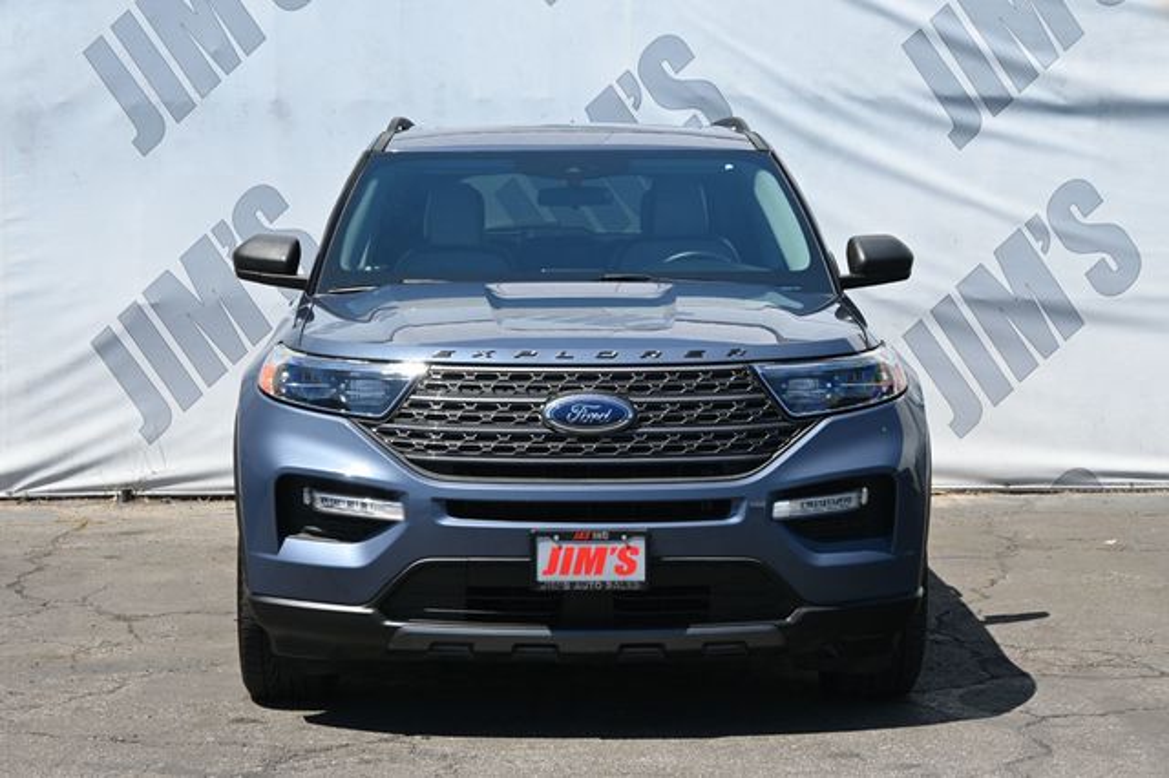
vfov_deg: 18.2
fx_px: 2434
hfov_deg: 27.0
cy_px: 389
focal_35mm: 75
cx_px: 584
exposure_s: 1/250
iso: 180
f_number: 6.3
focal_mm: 50
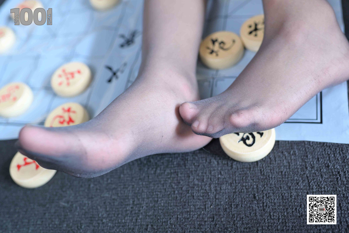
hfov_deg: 54.4
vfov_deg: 37.9
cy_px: 116
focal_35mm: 35
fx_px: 339
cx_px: 174
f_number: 4
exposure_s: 1/125
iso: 800
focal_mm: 35
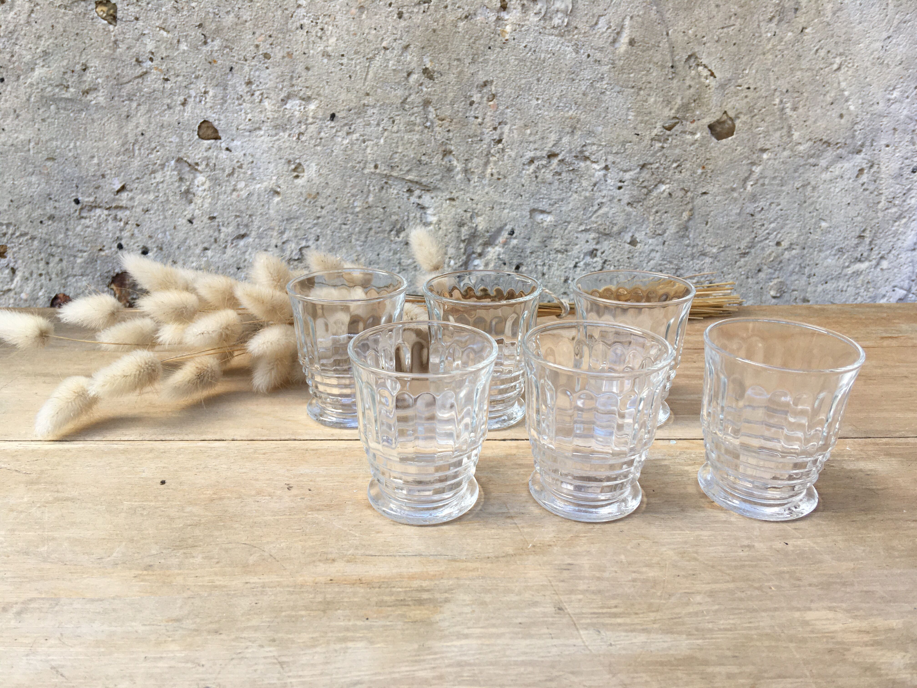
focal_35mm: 29
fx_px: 768
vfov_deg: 48.2
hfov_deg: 61.7
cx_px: 458
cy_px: 344
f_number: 2.2
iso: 32
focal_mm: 4.15
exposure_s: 1/100
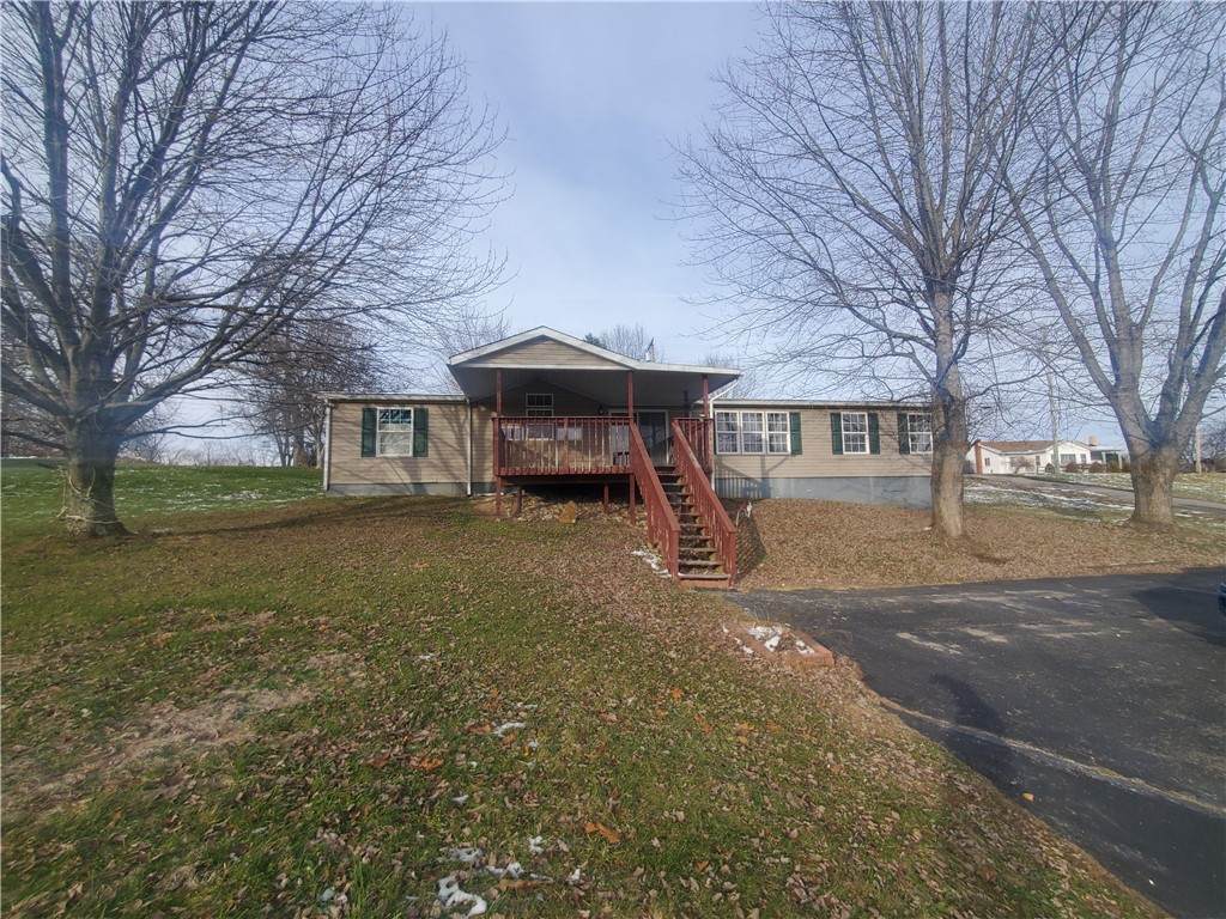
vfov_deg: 89.9
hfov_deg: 106.2
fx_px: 460
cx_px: 613
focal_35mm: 13
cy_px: 460
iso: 50
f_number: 2.2
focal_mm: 1.8
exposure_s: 1/488
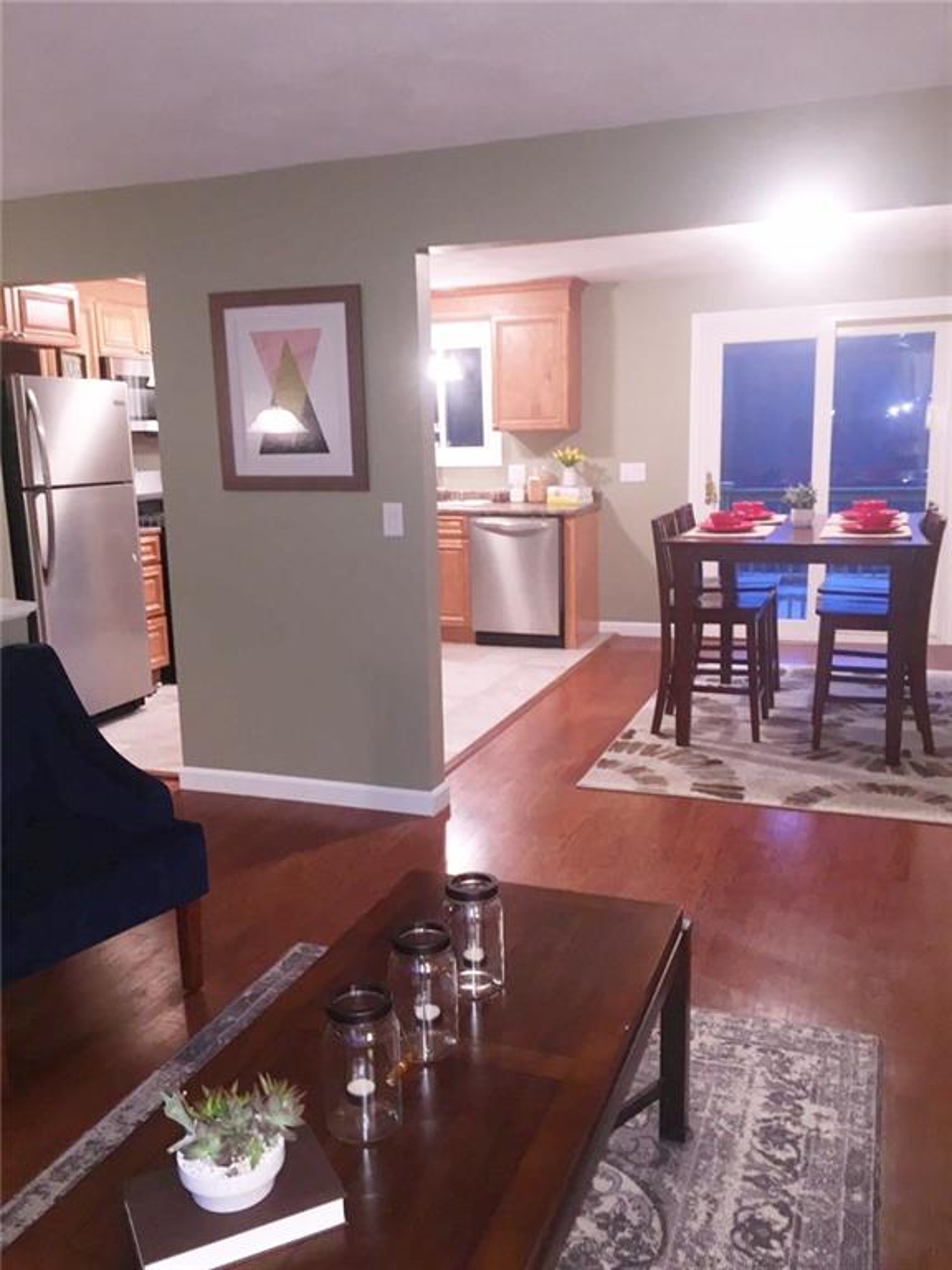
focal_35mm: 29
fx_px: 1063
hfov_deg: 48.2
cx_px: 476
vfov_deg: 61.7
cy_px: 635
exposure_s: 1/20
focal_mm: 4.15
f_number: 2.2
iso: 125
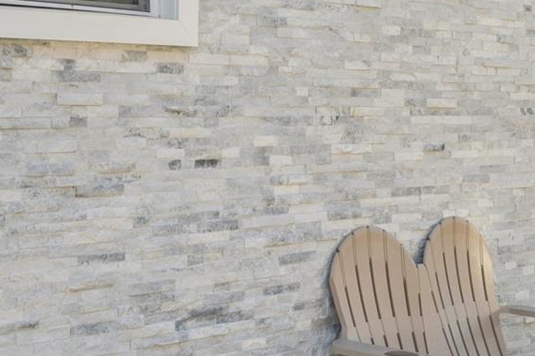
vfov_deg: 15.8
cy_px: 120
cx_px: 288
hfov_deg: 23.7
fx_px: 1277
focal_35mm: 86
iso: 200
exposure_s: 1/80
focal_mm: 24
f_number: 11
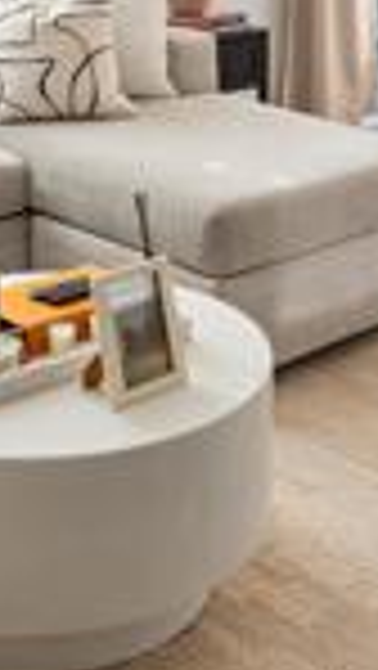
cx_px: 202
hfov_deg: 16.8
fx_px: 1281
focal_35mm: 72
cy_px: -209
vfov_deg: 25.2
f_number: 11
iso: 400
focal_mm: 16
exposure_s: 1/15
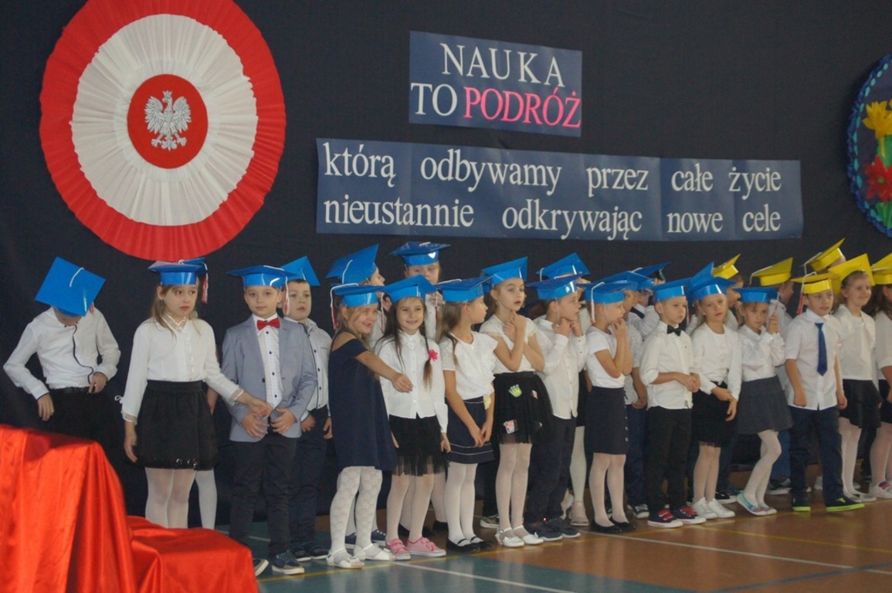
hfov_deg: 24.6
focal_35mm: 82
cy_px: 296
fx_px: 2042
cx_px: 446
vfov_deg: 16.5
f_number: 4
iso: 1250
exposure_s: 1/100
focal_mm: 55
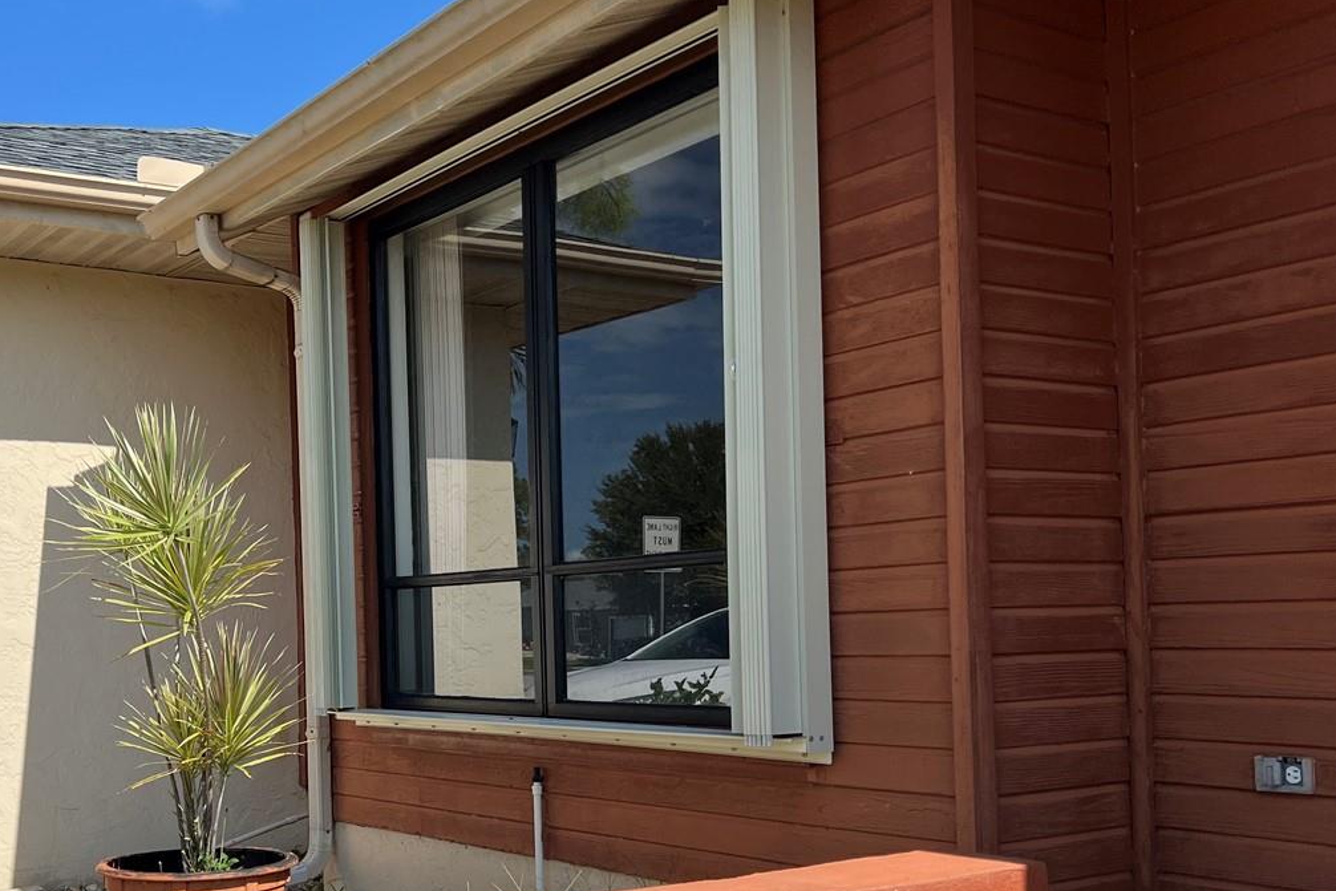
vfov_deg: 30.9
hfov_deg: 44.6
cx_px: 421
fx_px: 1596
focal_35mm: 43
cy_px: 598
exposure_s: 1/4831
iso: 50
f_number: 1.5
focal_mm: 5.7
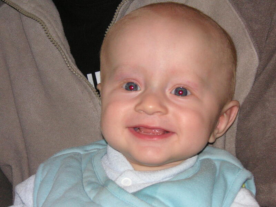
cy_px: 104
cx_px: 138
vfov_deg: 17.0
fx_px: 694
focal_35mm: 87
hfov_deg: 22.5
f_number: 4.7
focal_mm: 14.4
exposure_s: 1/90
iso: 160
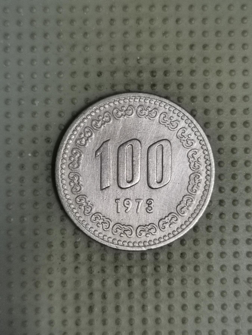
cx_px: 126
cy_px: 168
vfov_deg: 36.8
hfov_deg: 28.0
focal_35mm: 52
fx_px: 505
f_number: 1.8
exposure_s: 1/30
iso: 320
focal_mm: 4.75
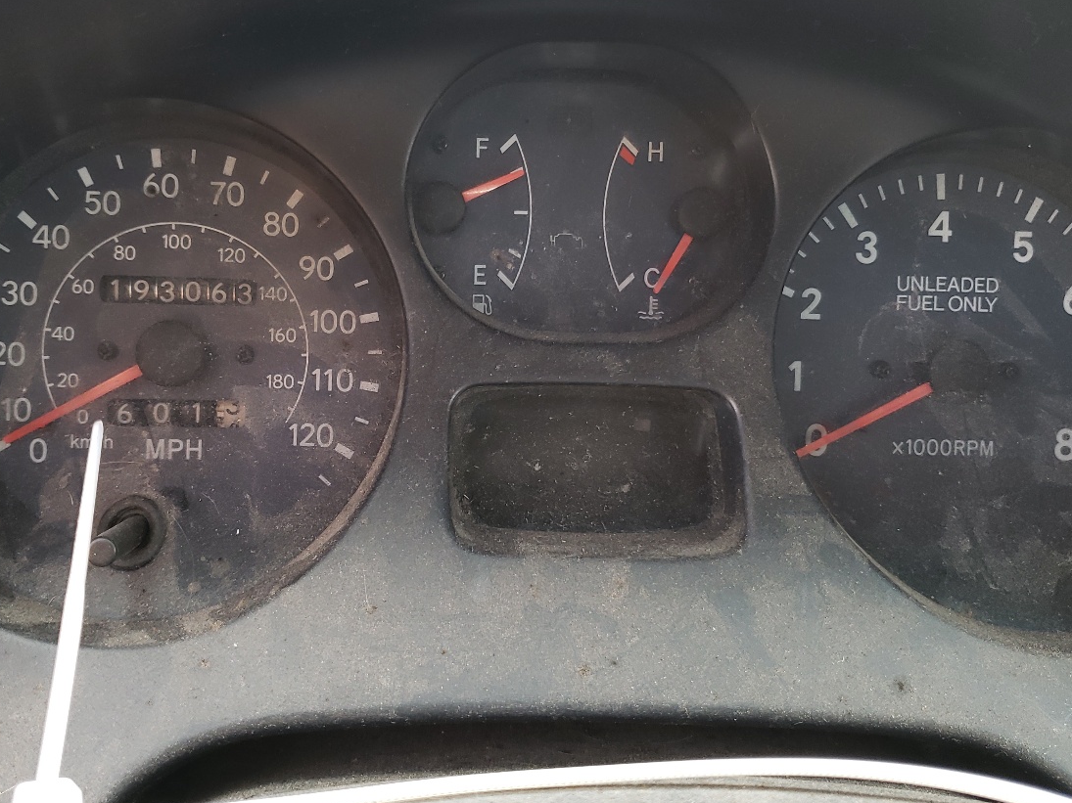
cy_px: 338
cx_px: 471
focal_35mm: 38
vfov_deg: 37.6
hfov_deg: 48.9
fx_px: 1177
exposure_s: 1/120
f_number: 1.5
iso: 74
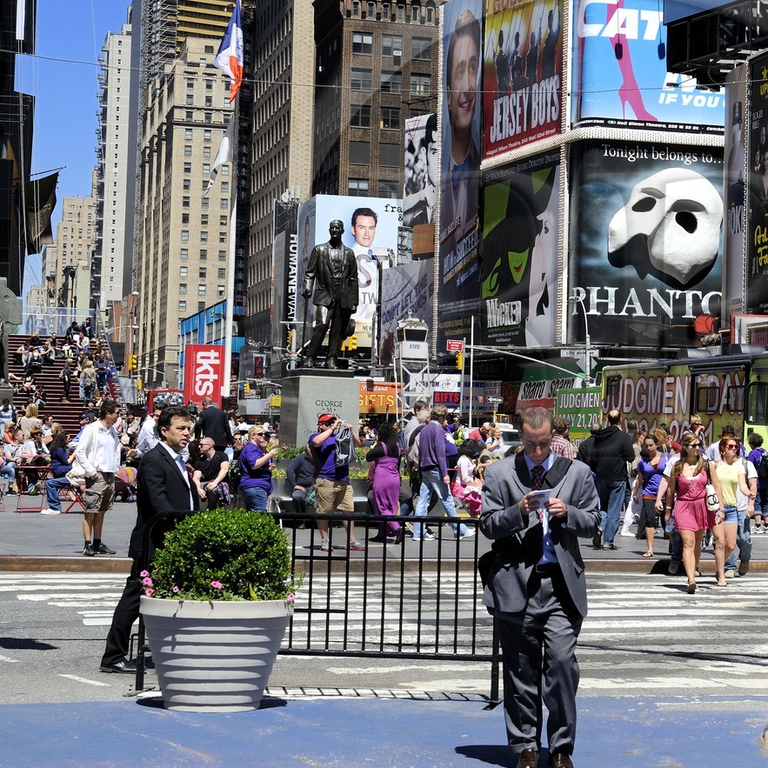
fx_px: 1933
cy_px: 316
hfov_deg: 22.2
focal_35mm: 77
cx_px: 605
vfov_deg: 22.4
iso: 200
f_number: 10
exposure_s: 1/250
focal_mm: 50
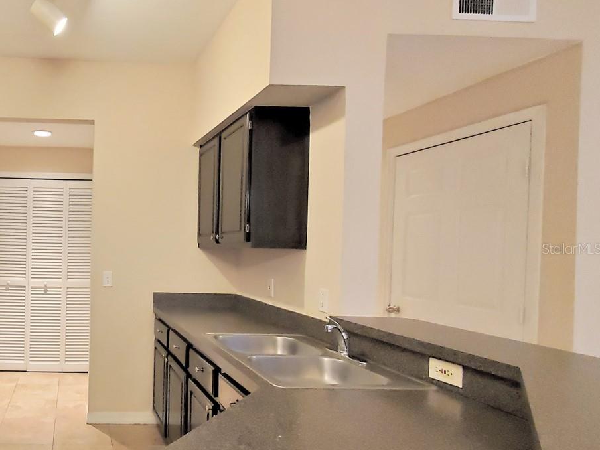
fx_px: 399
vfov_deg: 58.8
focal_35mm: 23
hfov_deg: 63.3
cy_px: 248
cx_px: 74
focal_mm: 1.8
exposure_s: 1/59
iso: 500
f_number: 2.2
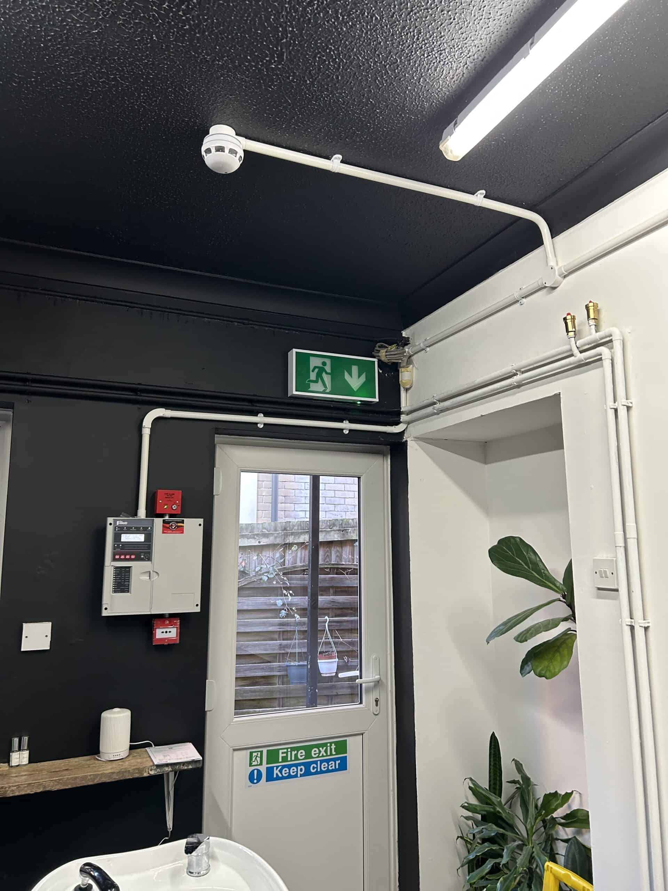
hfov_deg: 53.1
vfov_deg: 67.3
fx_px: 669
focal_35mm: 26
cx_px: 334
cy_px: 446
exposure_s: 1/50
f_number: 1.5
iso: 125
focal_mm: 5.7
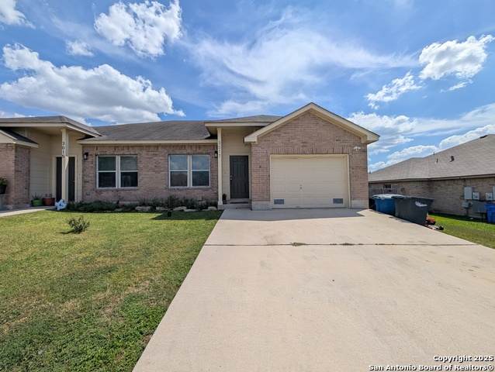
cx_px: 248
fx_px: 172
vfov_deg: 94.6
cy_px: 186
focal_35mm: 12
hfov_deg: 110.5
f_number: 1.7
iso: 58
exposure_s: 1/6494
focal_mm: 2.02
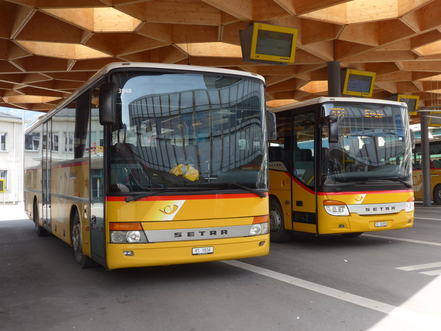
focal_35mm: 42
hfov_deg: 44.8
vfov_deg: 34.4
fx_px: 535
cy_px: 165
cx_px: 218
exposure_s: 1/320
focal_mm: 8.4
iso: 80
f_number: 2.8
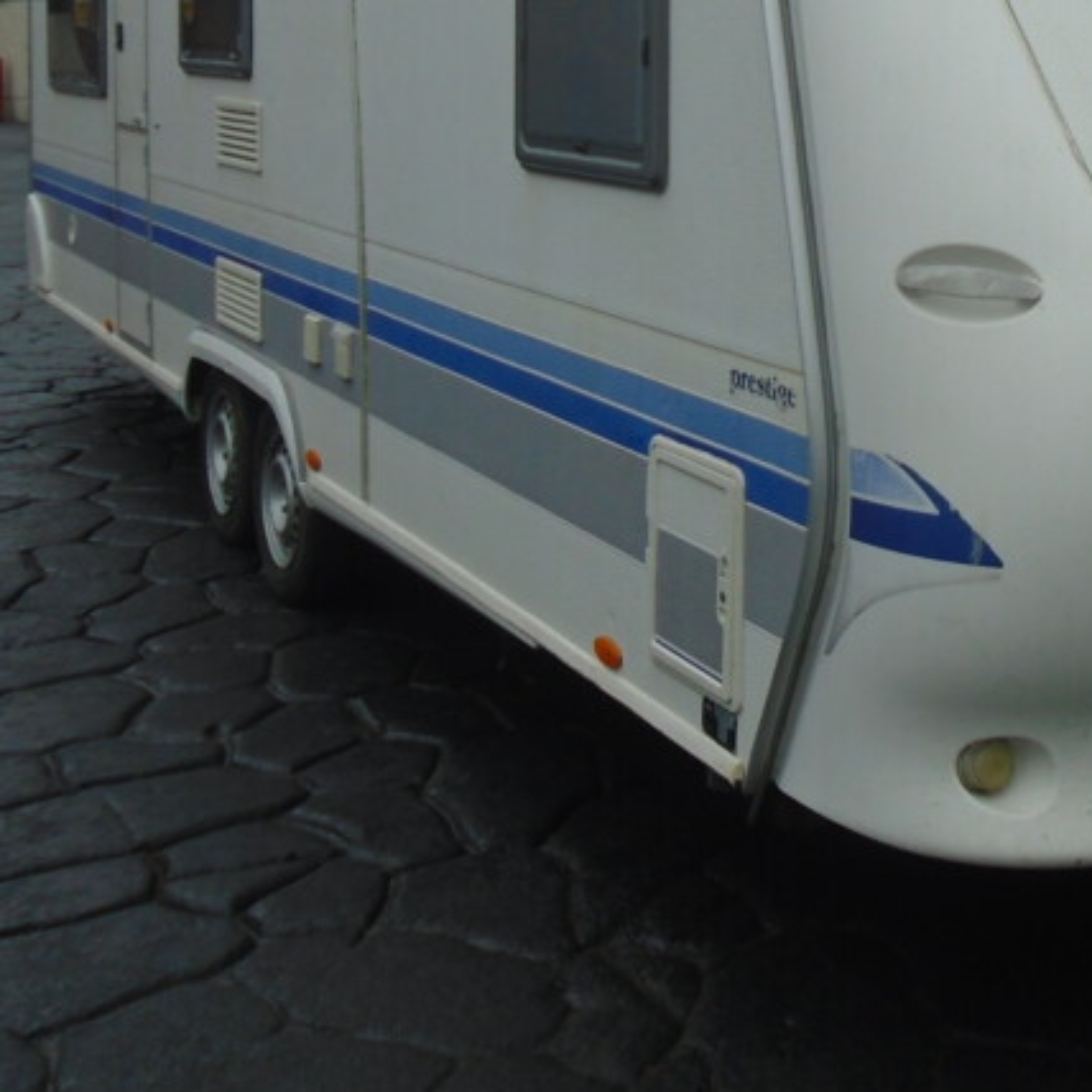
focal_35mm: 55
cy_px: 163
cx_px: 919
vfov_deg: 30.1
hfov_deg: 30.1
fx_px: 1963
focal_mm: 4.6
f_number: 8
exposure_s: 1/250
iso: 100
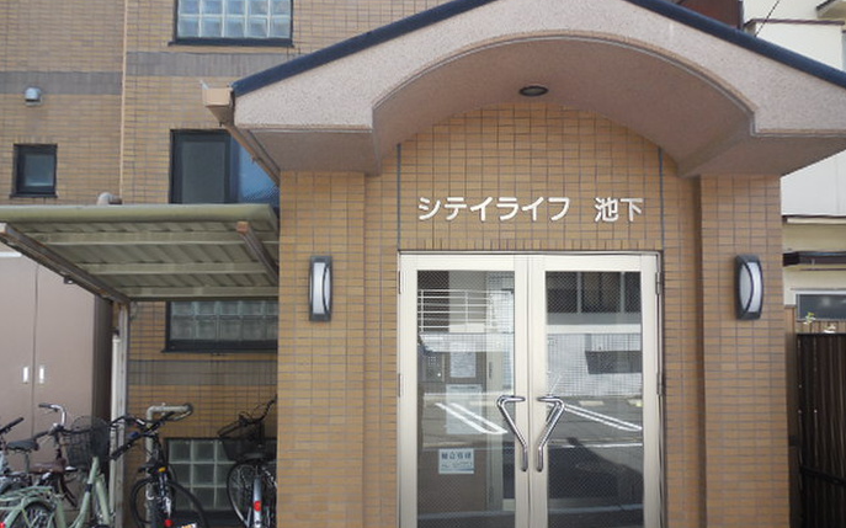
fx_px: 622
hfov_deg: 68.4
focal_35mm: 27
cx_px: 429
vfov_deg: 45.8
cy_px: 305
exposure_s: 1/250
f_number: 3.1
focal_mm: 4.5
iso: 125
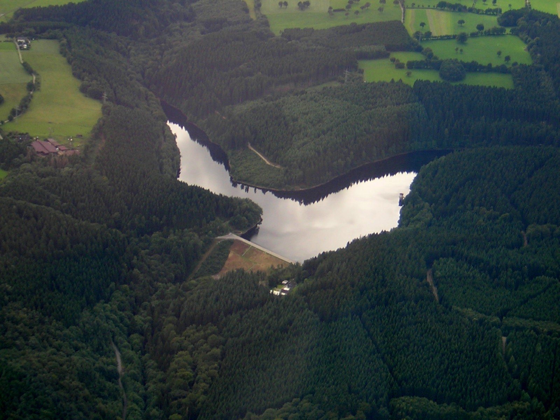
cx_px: 280
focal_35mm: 100
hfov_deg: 19.6
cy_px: 210
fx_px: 1618
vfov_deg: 14.8
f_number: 4.5
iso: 100
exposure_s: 1/134
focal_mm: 13.1
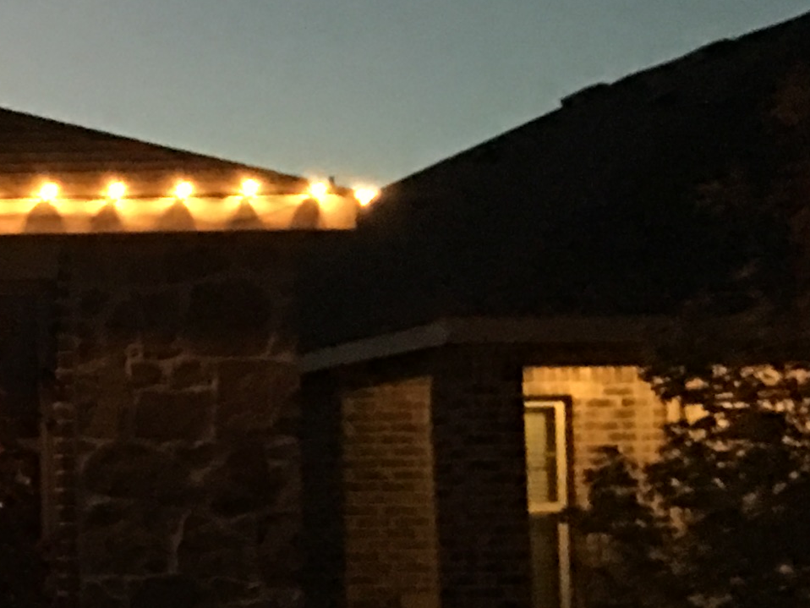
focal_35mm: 122
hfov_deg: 13.7
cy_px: 583
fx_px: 2855
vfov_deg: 12.0
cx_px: -811
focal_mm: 4.15
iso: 100
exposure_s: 1/4
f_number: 2.2
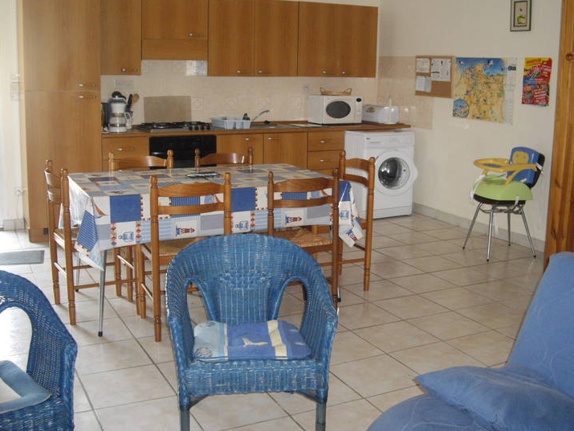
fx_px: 696
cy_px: 195
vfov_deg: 34.3
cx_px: 315
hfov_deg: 44.7
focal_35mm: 42
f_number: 2.8
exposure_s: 1/40
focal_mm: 7.9
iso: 400
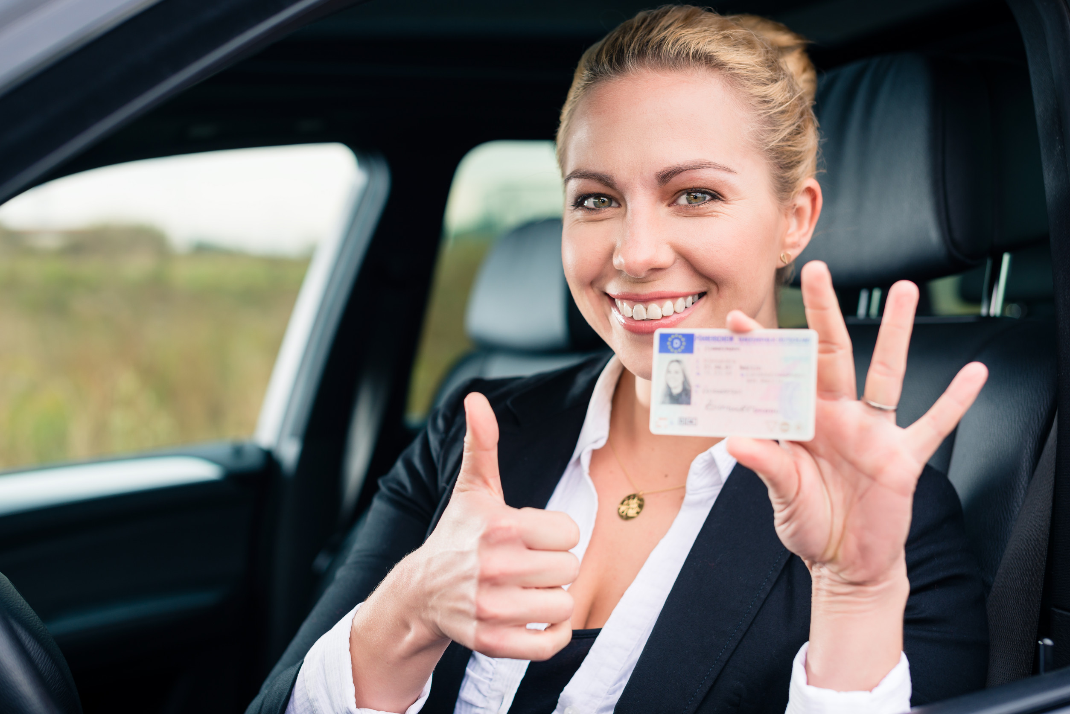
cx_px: 535
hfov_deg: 39.6
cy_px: 357
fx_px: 1486
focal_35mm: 50
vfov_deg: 27.0
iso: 100
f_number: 3.5
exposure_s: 1/200
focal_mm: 50
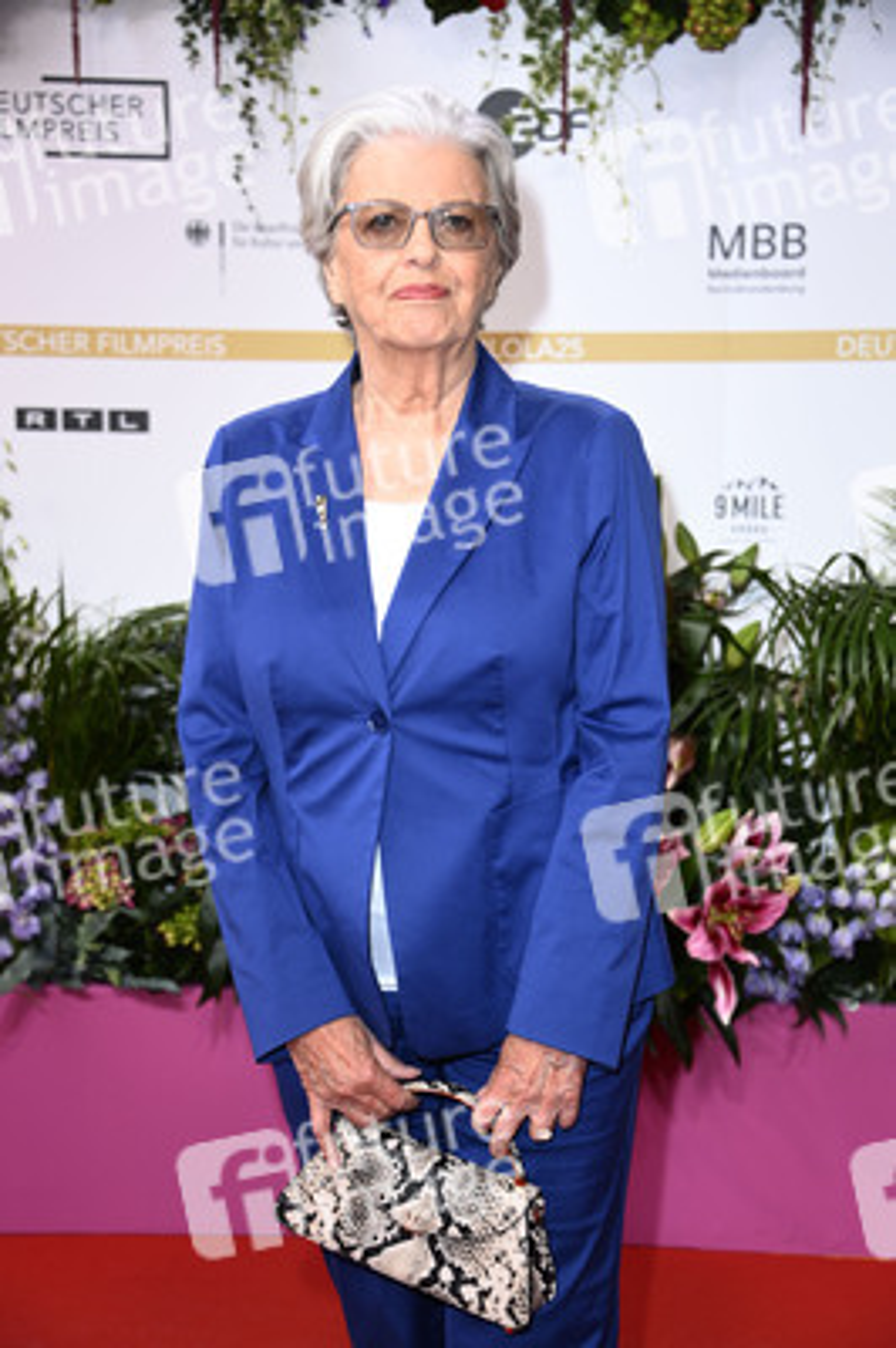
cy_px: 674
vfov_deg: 24.8
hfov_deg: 16.6
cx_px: 448
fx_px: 3066
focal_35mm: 82
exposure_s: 1/250
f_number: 5.6
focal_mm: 82
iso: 640
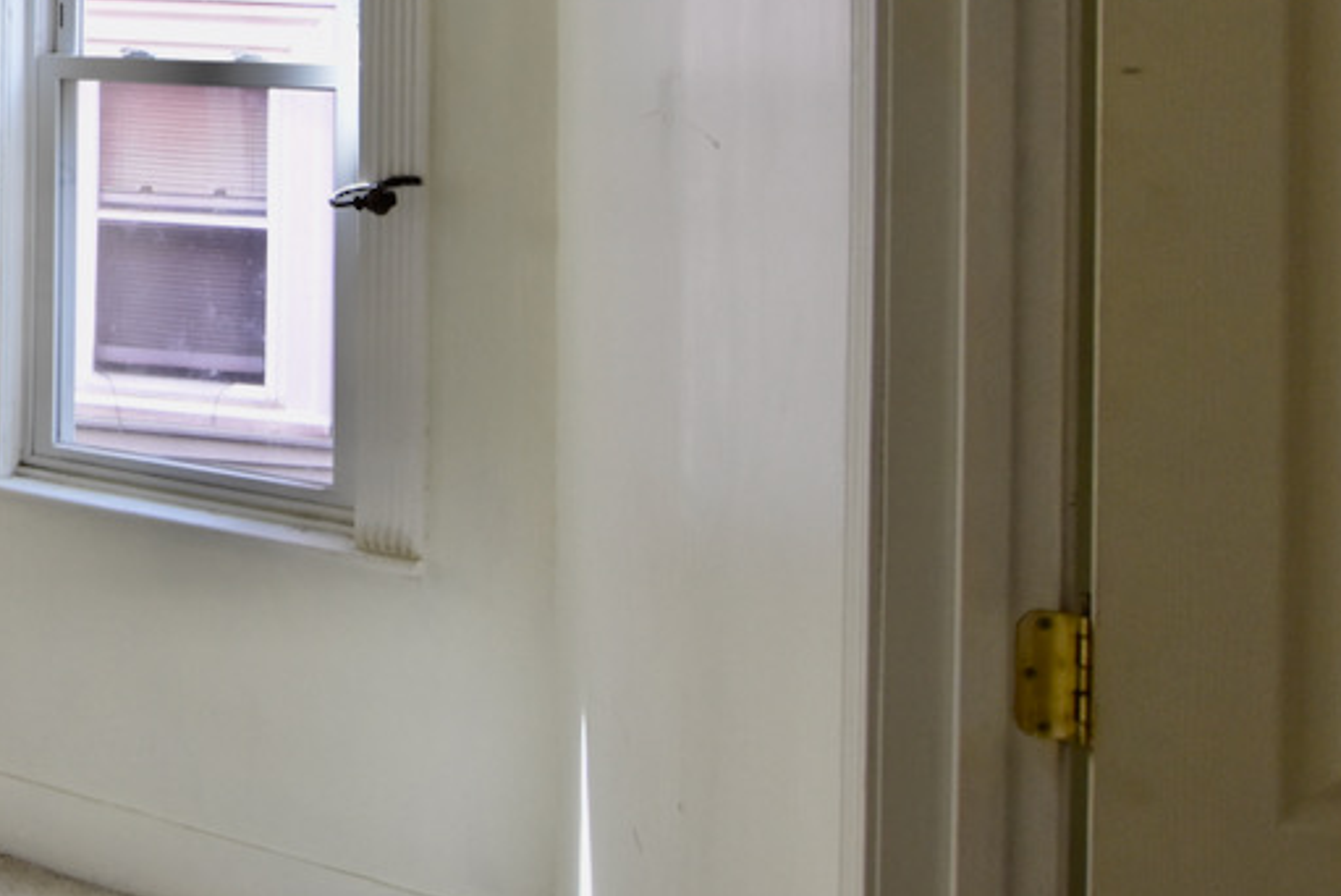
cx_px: -220
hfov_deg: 30.7
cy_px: -94
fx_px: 2096
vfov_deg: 22.7
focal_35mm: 56
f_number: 5
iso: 800
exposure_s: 1/100
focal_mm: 15
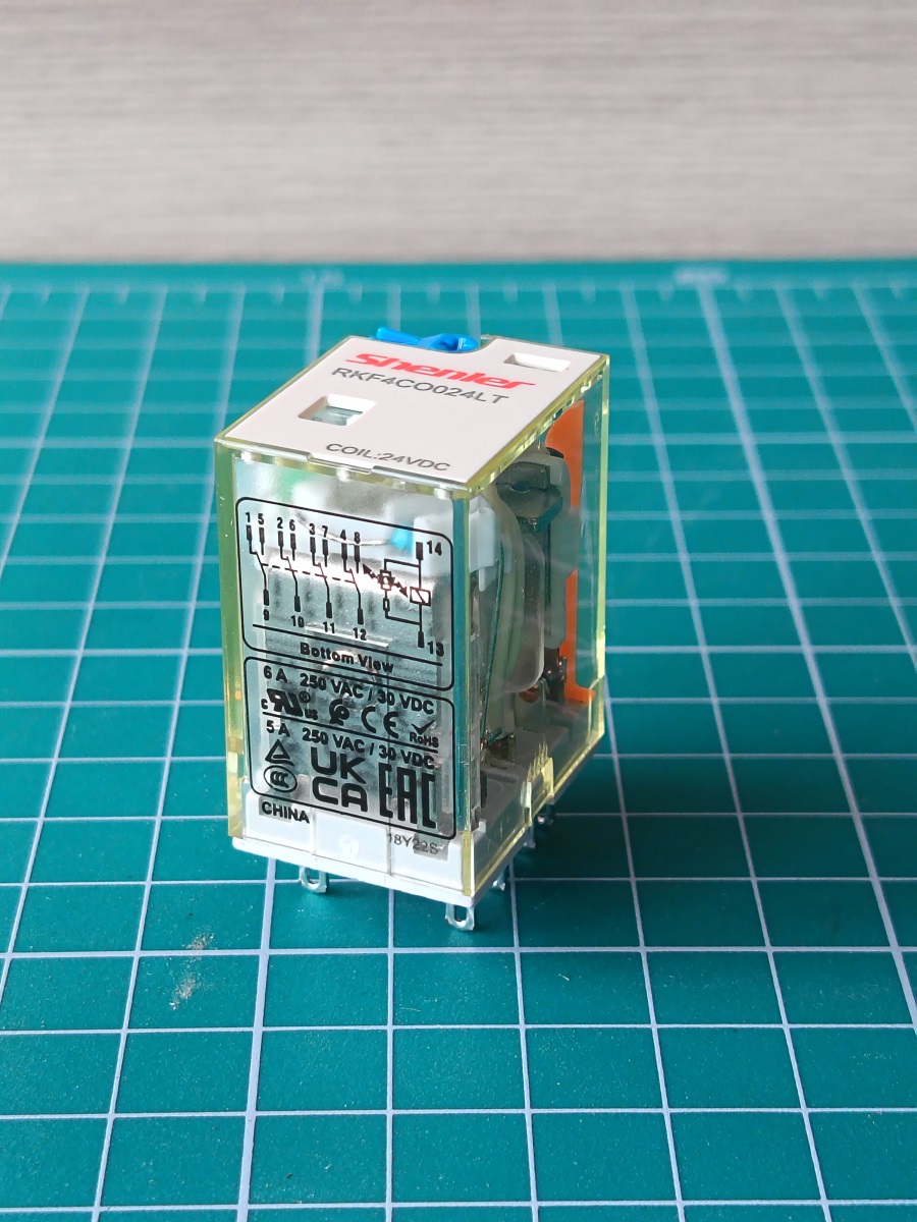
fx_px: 2543
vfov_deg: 27.0
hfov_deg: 20.4
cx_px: 458
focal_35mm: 72
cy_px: 611
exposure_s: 1/50
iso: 434
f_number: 1.75
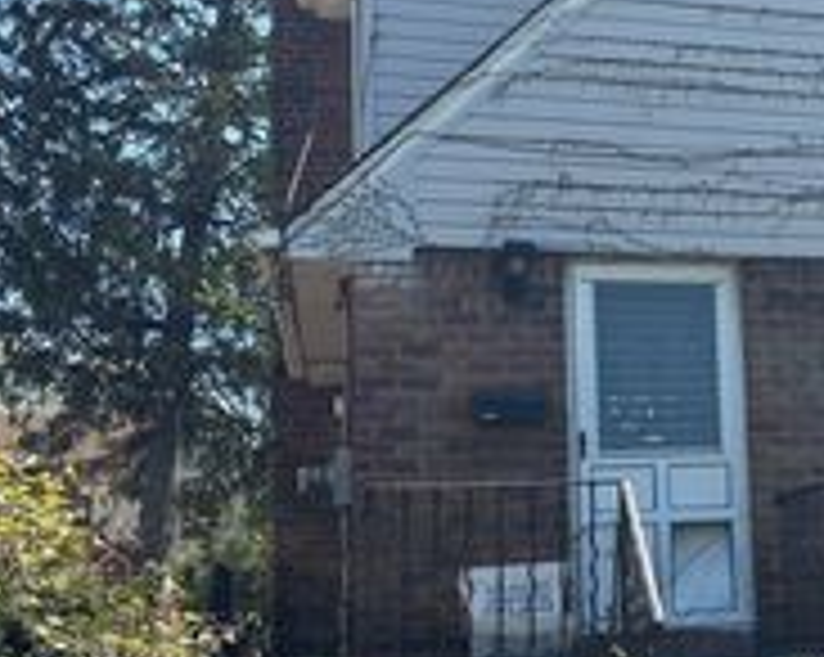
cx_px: 878
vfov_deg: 23.8
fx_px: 1559
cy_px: 340
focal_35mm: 64
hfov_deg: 27.4
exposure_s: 1/2525
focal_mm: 6.86
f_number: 1.78
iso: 80
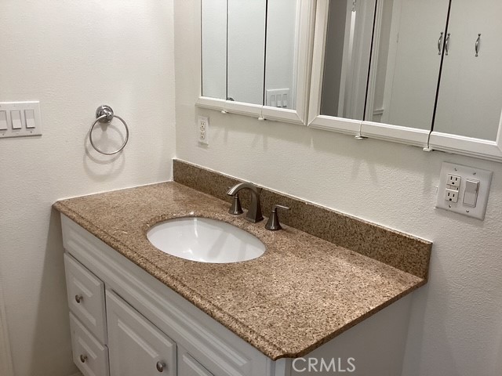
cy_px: 188
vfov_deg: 45.4
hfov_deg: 58.4
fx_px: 450
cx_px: 251
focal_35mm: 31
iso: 125
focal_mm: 3.3
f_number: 2.4
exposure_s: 1/60
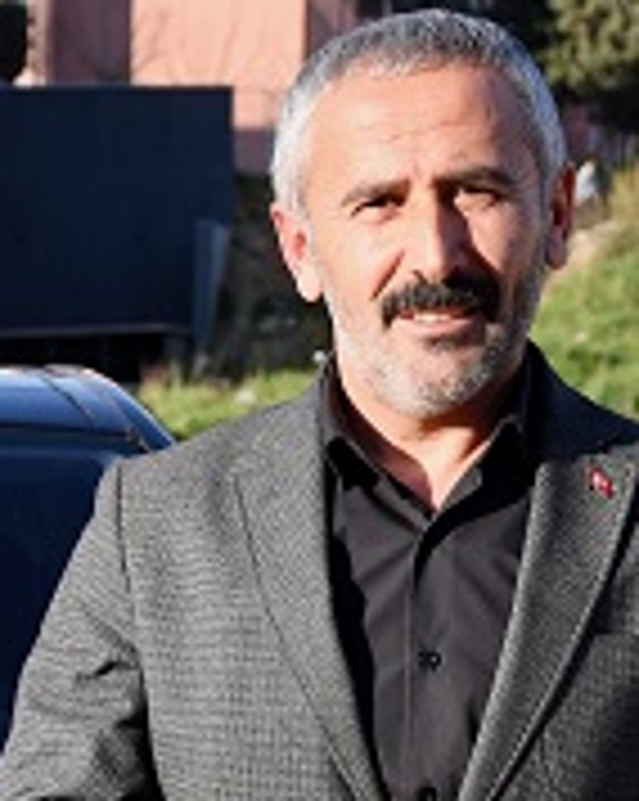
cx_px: -81
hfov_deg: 10.0
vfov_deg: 12.6
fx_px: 3599
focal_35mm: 152
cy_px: 738
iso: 250
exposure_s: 1/1000
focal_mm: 32
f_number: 4
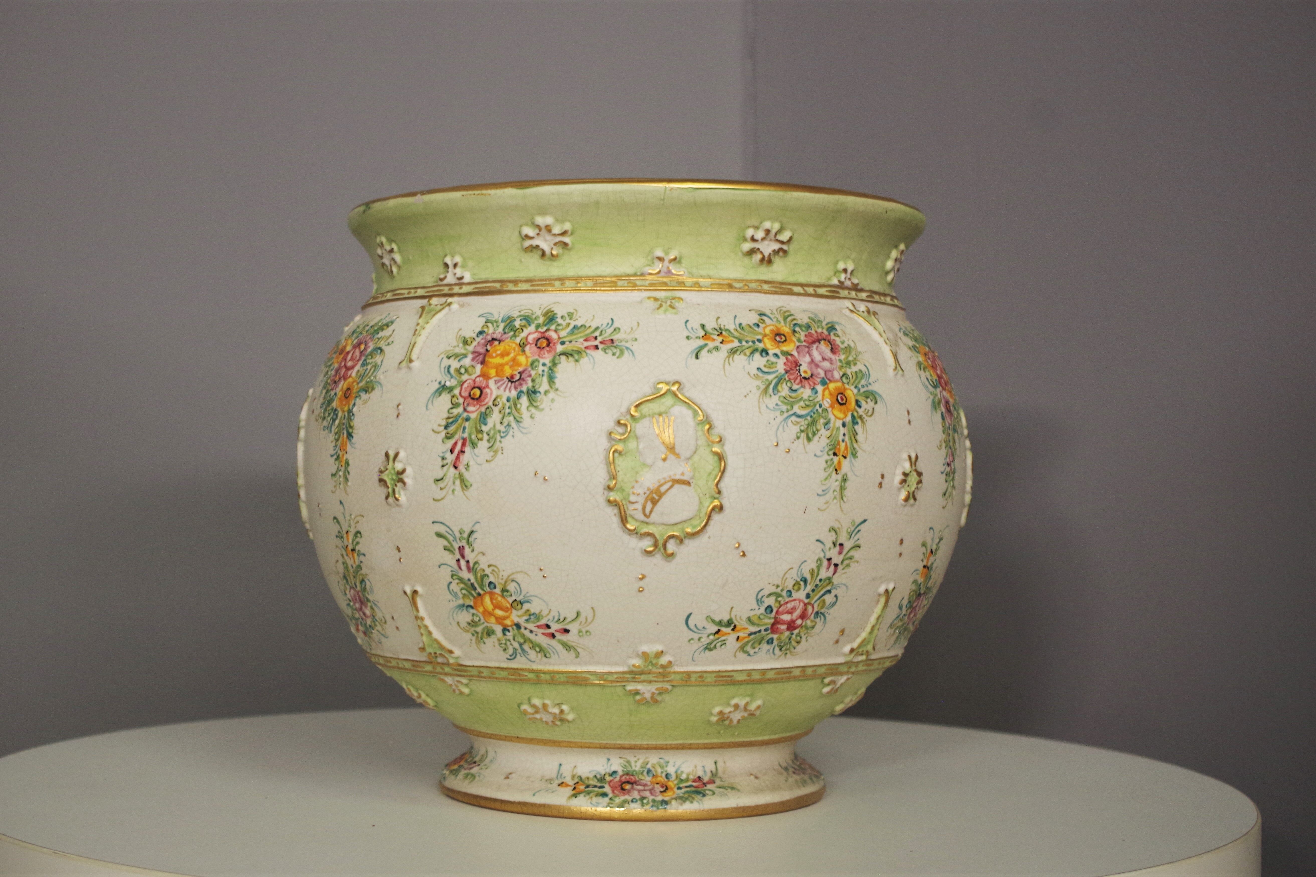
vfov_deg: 26.0
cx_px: 658
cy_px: 438
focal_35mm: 52
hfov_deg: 38.2
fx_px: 1901
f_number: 4.5
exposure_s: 1/80
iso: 800
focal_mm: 35
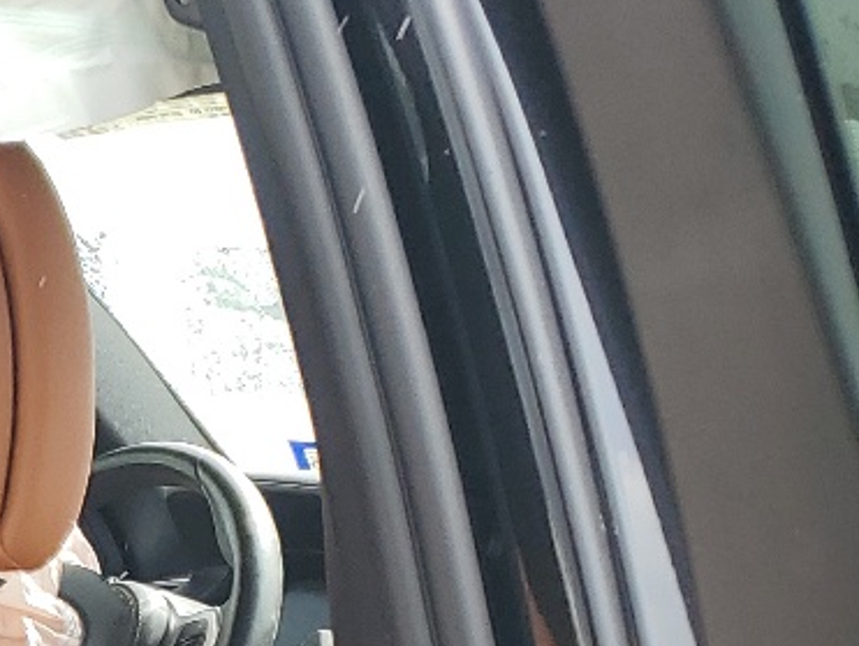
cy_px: 931
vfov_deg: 12.7
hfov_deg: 14.3
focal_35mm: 112
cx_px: -919
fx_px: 2782
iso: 50
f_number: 1.5
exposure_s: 1/588
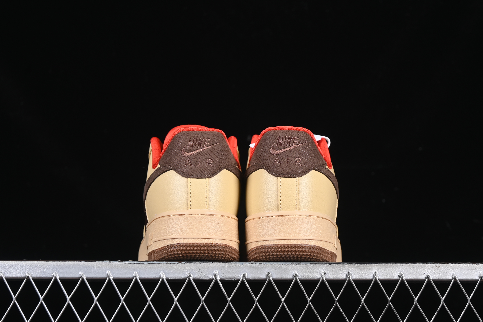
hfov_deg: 27.0
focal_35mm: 75
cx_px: 242
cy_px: 161
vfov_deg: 18.2
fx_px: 1006
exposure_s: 1/80
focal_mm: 50
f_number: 7.1
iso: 160
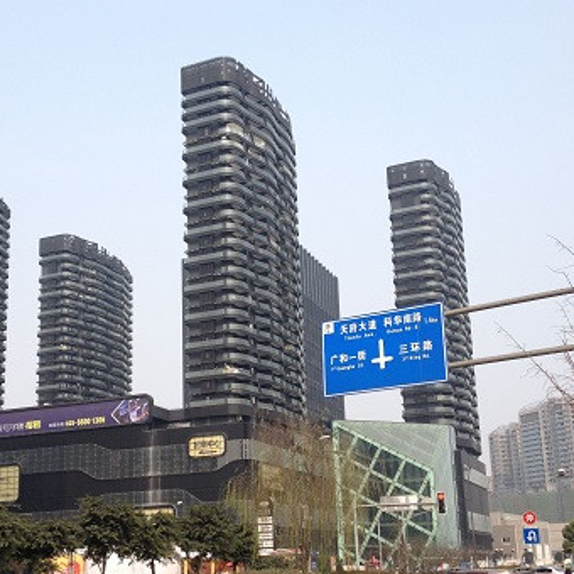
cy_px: 371
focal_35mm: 50
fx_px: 938
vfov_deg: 33.8
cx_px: 243
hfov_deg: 34.0
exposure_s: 1/986
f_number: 2.4
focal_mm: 4.28
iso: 50
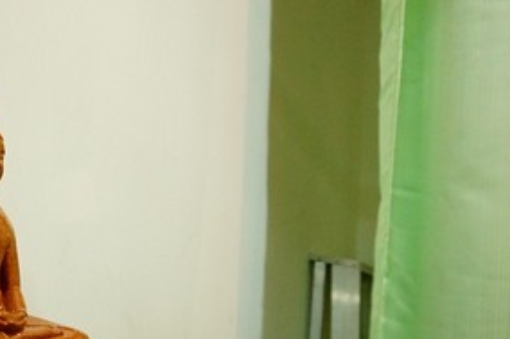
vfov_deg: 29.3
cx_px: 70
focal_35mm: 44
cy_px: 302
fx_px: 623
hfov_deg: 41.6
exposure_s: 1/80
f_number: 3.5
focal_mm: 16
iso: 2000
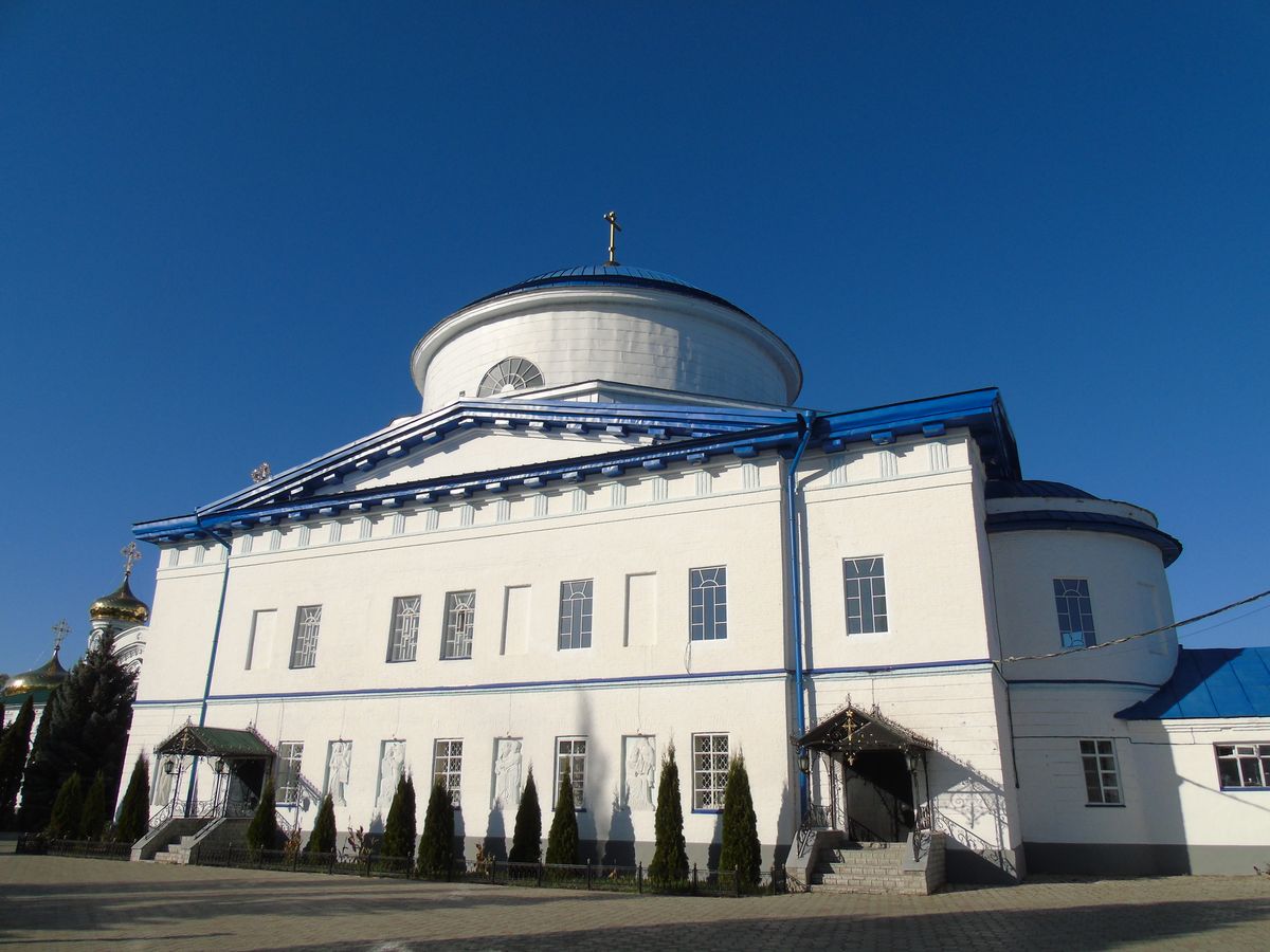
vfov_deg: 54.9
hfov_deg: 69.4
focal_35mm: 25
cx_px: 635
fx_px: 917
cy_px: 476
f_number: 4.8
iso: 80
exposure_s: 1/1000
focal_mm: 4.4
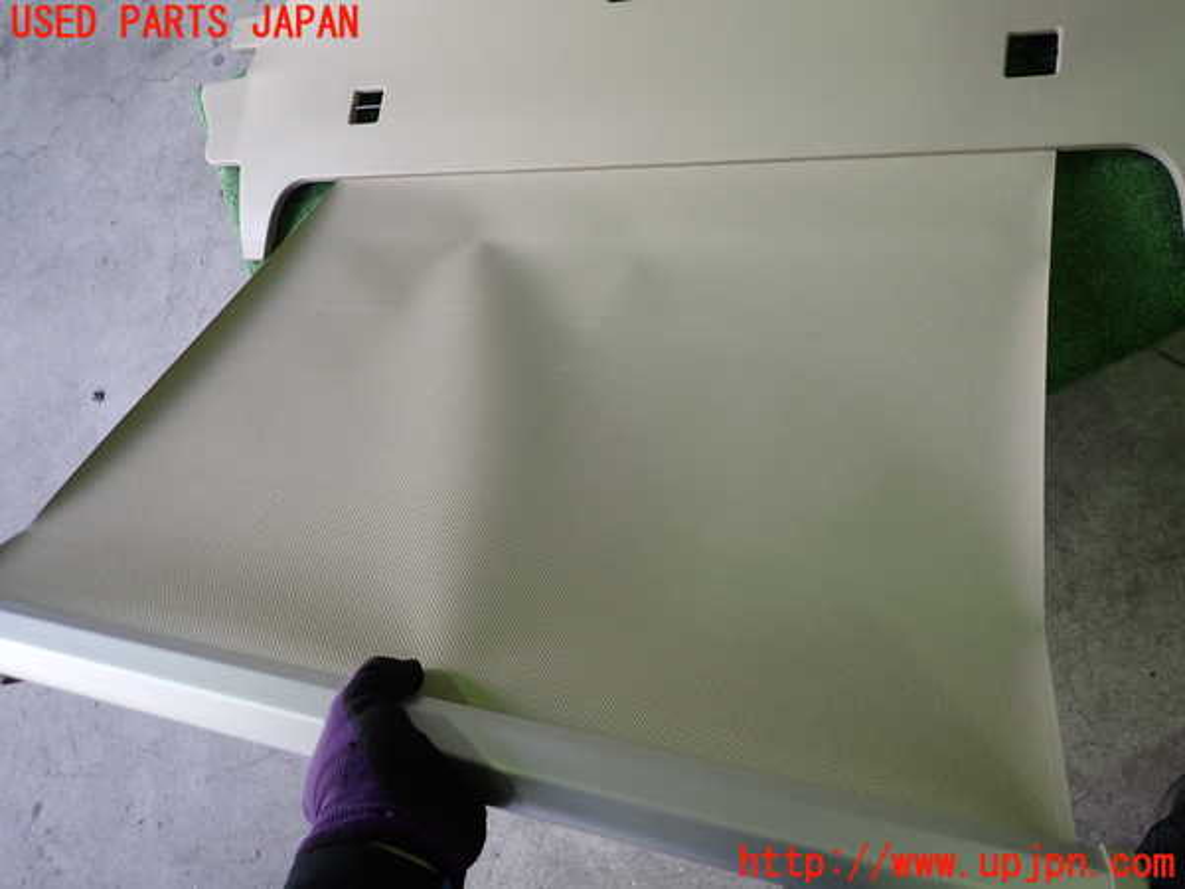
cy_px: 444
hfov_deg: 69.4
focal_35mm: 25
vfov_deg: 54.9
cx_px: 592
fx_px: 856
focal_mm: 4.5
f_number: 2
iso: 200
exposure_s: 1/60
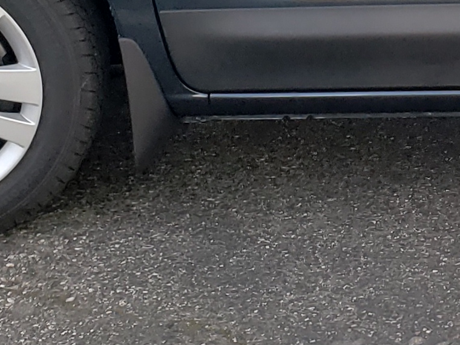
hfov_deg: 13.2
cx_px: 764
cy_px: -289
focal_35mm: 138
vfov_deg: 10.1
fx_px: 1834
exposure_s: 1/262
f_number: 2.4
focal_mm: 4.3
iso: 50
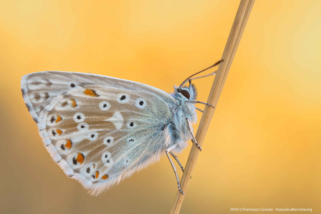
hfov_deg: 13.0
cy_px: 107
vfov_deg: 8.7
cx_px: 160
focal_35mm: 158
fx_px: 1404
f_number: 13
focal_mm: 105
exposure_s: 1/25
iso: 100
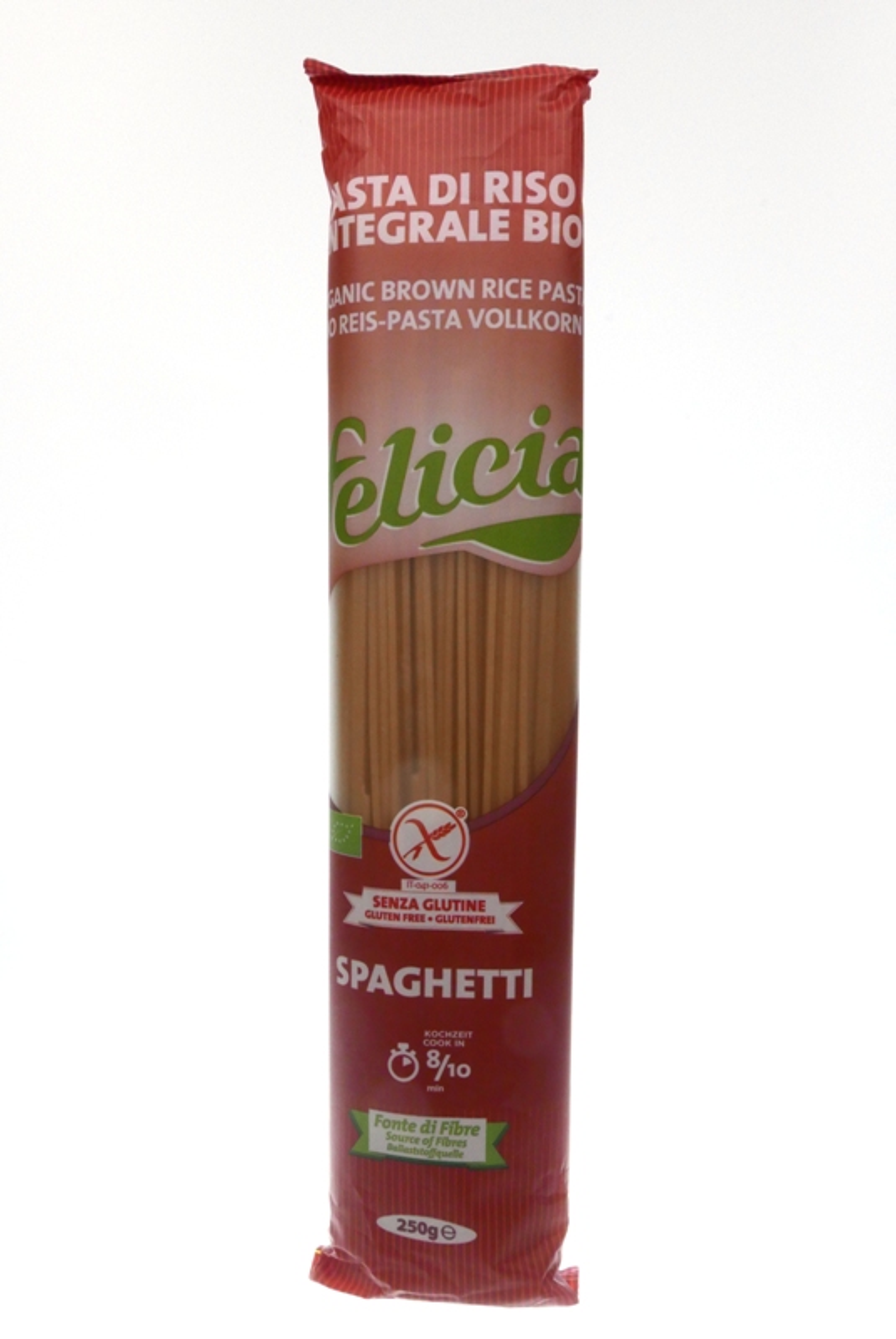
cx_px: 448
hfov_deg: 37.9
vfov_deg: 54.4
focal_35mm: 35
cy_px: 670
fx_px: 1304
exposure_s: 1/50
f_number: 16
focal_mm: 15.9
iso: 1600
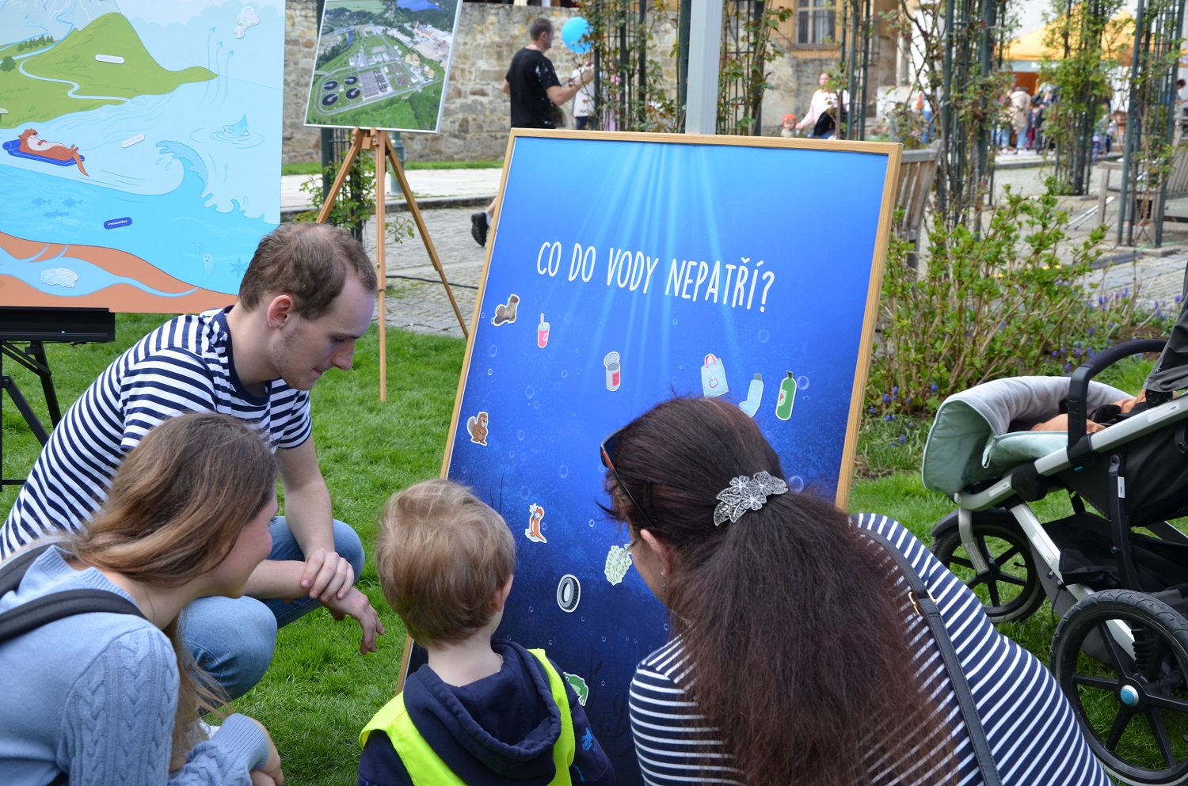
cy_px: 393
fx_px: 1383
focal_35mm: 42
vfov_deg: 31.7
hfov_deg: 46.5
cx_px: 594
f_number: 7.1
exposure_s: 1/200
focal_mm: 28
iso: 200
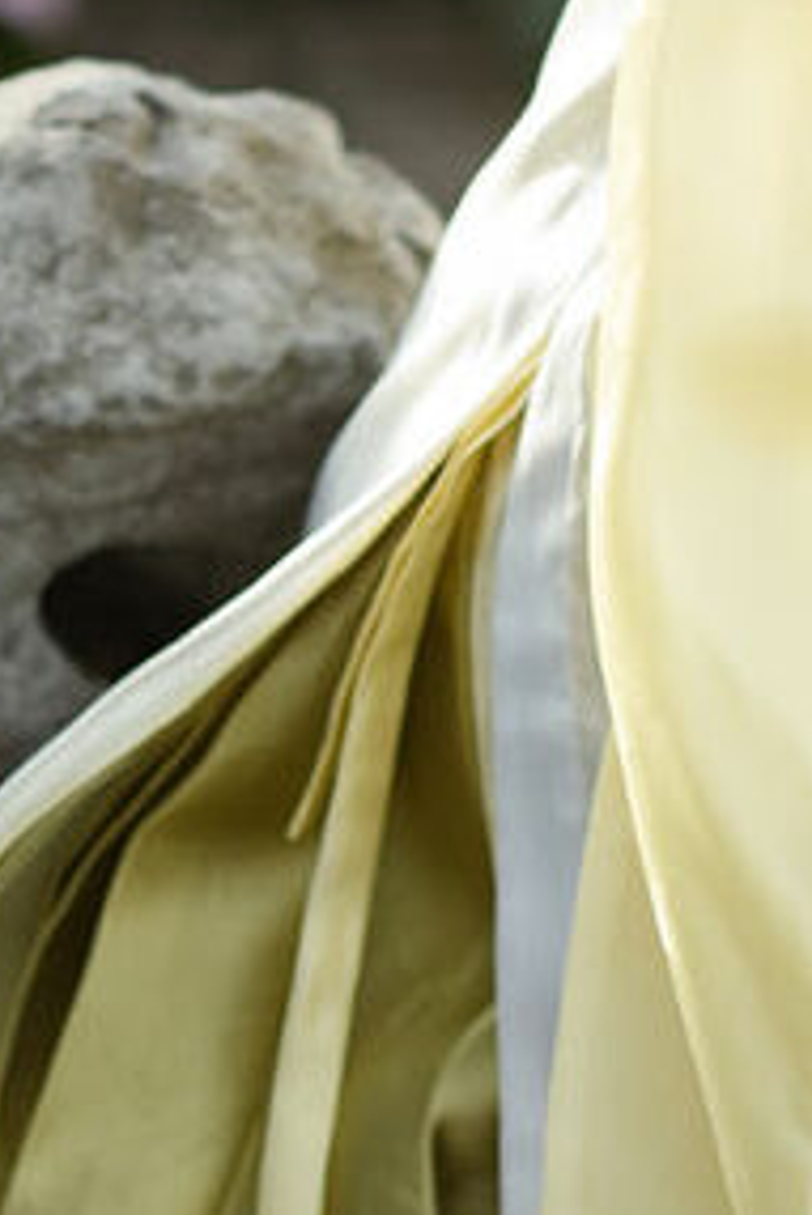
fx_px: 15814
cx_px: 1148
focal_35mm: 468
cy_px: -1124
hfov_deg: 2.9
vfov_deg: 4.4
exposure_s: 1/250
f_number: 2
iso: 100
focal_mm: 85
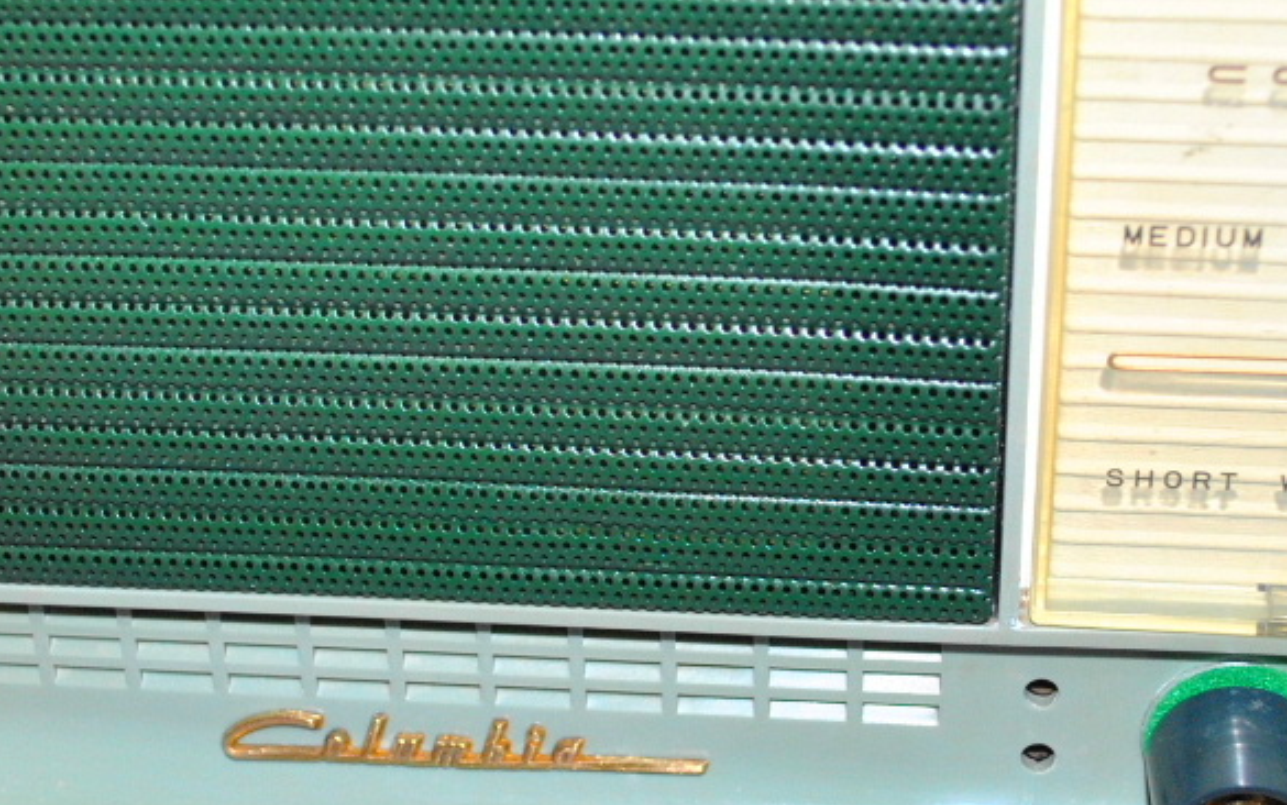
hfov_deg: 33.5
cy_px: 430
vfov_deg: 21.4
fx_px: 2130
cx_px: 504
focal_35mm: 61
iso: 800
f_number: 4.8
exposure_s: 1/60
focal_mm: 29
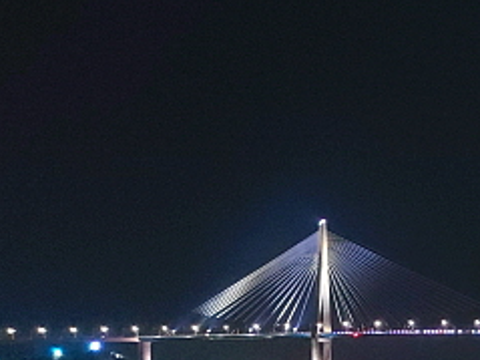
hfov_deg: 25.5
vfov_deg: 20.9
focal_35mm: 67
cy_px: 392
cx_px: 598
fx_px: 929
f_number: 2
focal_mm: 4.58
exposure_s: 1/10
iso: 2000
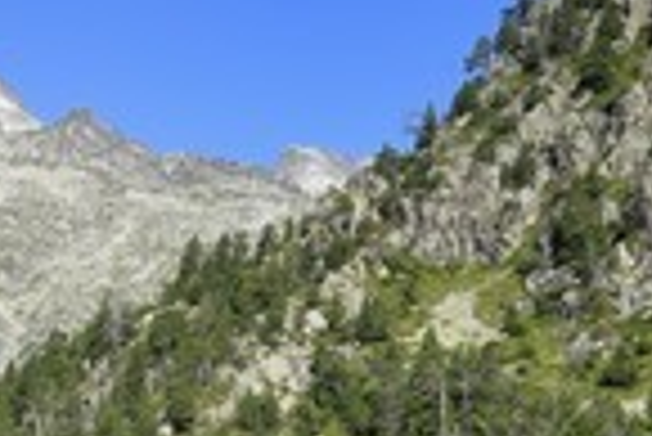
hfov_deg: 16.4
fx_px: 2103
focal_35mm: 116
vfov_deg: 11.6
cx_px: -254
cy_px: 521
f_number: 9
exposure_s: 1/400
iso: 200
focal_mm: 40
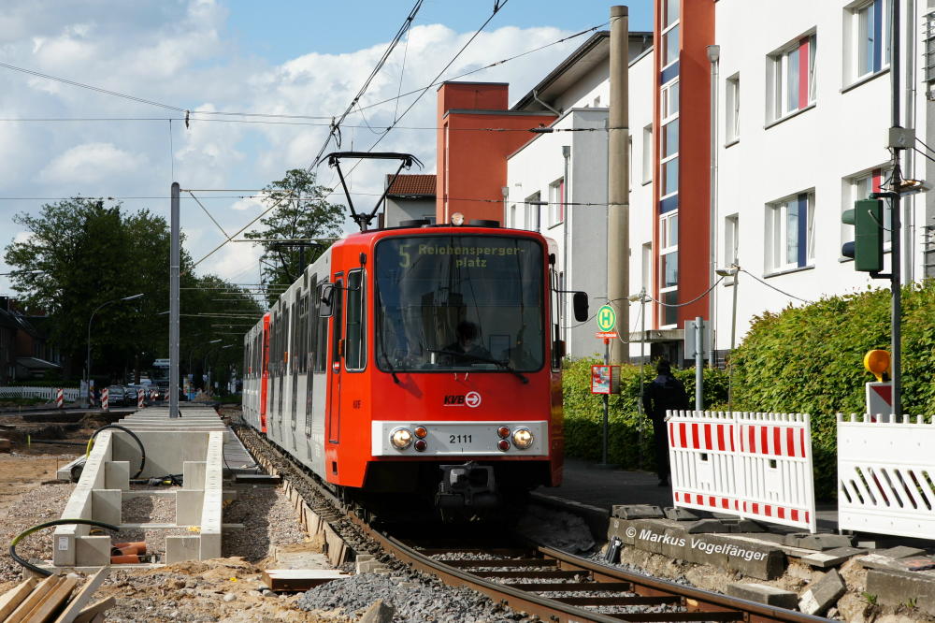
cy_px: 312
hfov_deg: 24.6
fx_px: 2142
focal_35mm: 82
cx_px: 468
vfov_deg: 16.5
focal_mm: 55
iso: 200
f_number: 8
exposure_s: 1/500
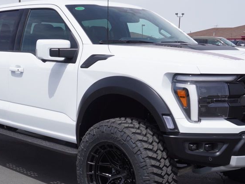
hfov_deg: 31.7
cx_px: 108
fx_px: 431
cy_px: 119
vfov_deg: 24.0
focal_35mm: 61
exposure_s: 1/320
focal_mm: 23
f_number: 8
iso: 100
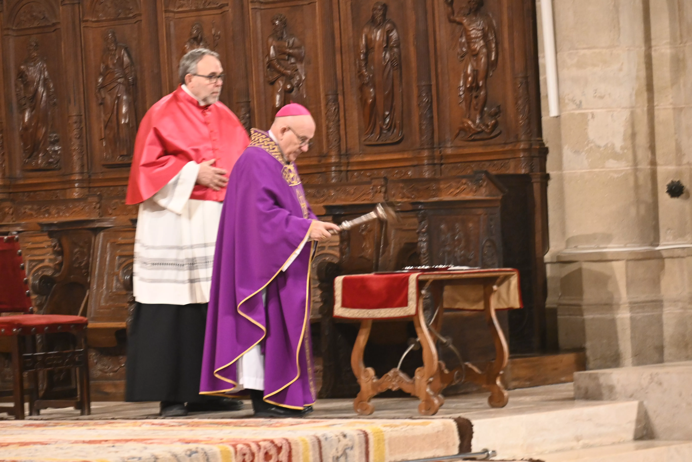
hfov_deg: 12.5
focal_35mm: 165
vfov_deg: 8.3
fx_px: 3171
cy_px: 231
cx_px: 346
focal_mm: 110
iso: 3200
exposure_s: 1/30
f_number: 5
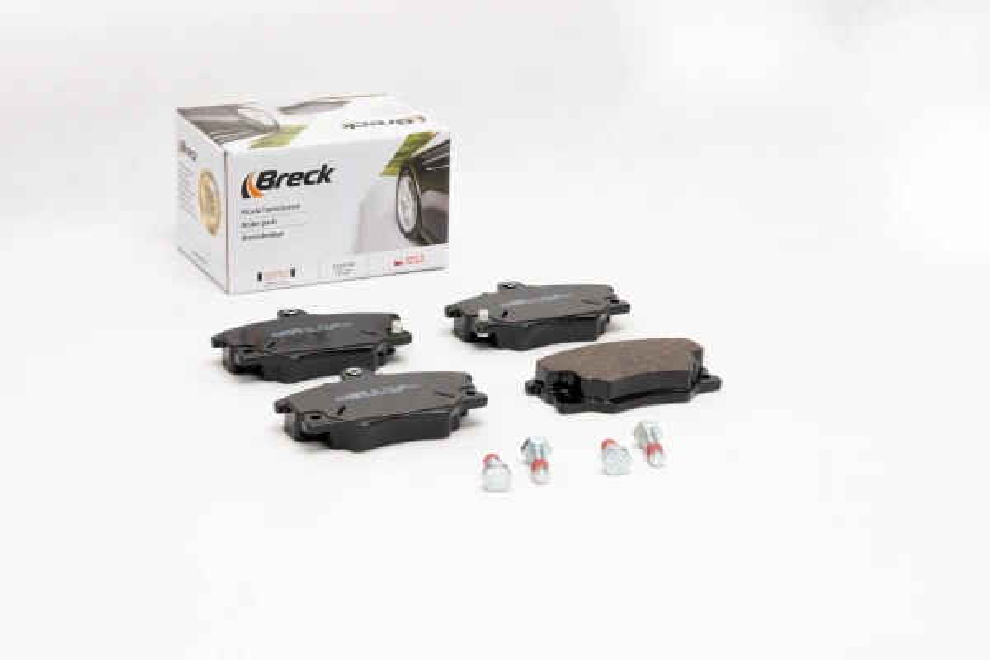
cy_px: 330
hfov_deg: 27.0
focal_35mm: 75
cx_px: 495
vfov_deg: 18.2
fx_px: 2062
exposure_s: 1/200
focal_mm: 50
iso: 100
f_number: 11
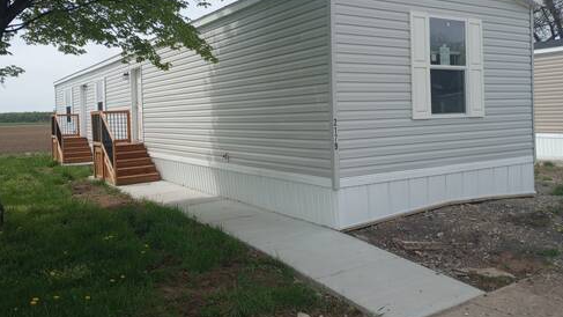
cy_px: 120
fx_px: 478
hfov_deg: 61.0
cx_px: 274
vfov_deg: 36.5
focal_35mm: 32
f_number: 1.8
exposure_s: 1/636
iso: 111
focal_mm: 4.27
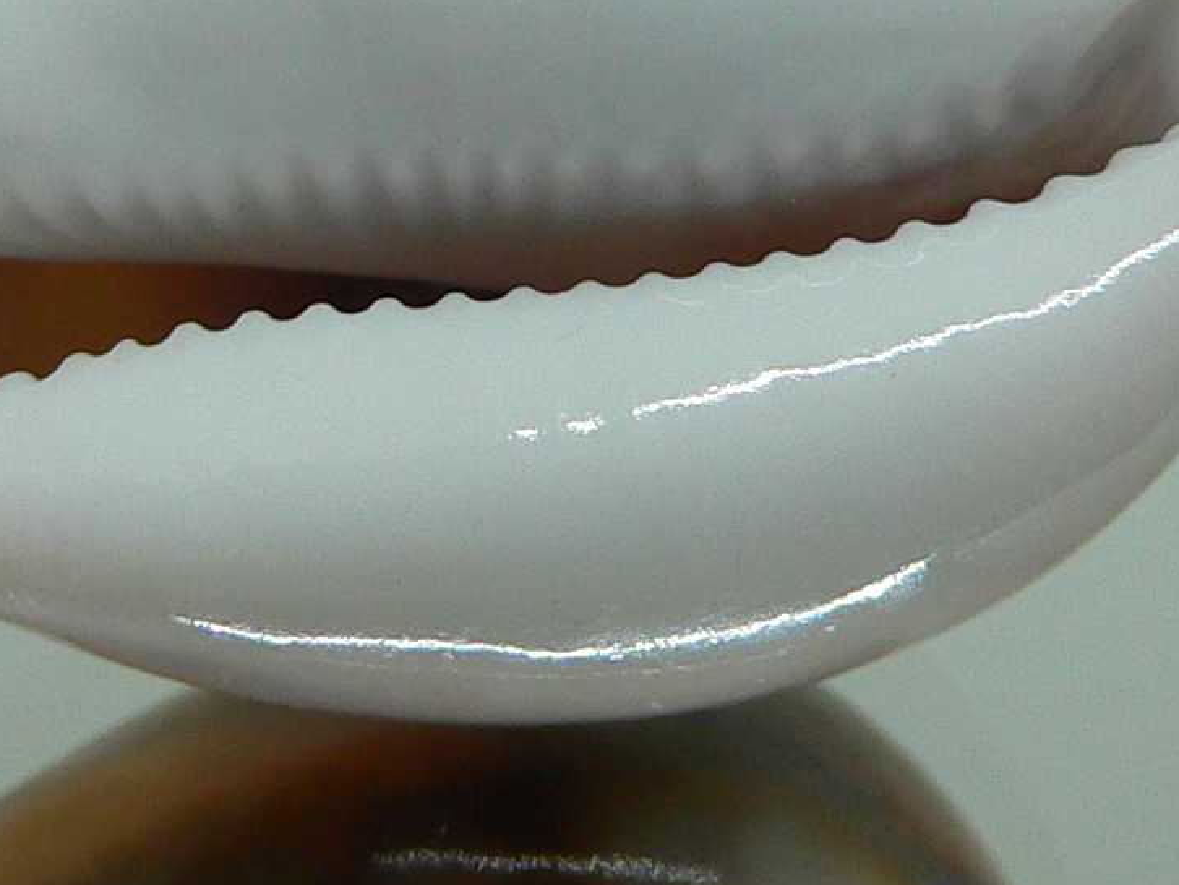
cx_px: 509
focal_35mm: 97
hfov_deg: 20.2
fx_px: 3305
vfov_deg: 15.2
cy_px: 258
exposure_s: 1/60
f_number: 2.8
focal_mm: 4.6
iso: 100
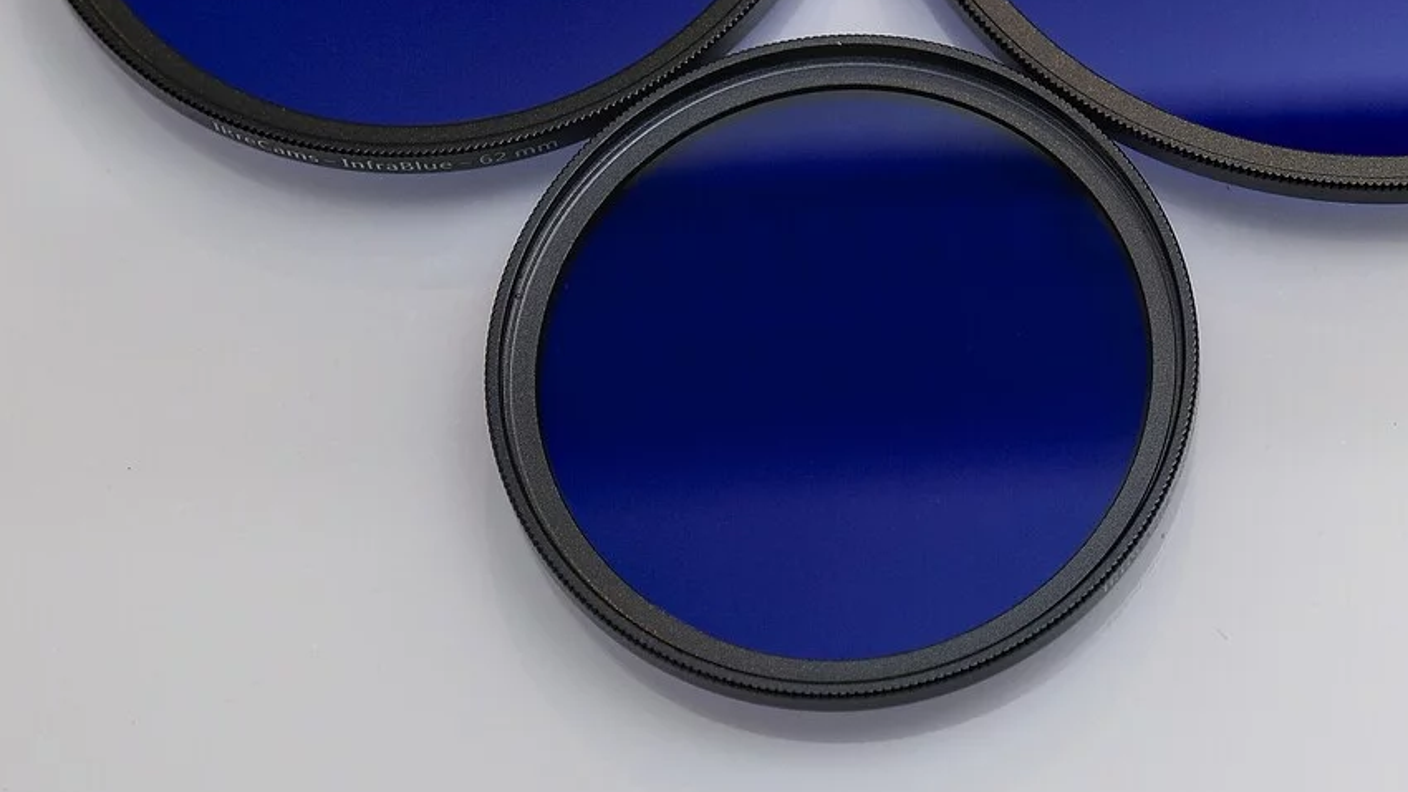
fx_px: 4555
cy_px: 2
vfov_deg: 9.9
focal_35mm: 122
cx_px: 1037
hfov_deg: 17.5
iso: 200
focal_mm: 44.1
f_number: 7.1
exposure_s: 1/60
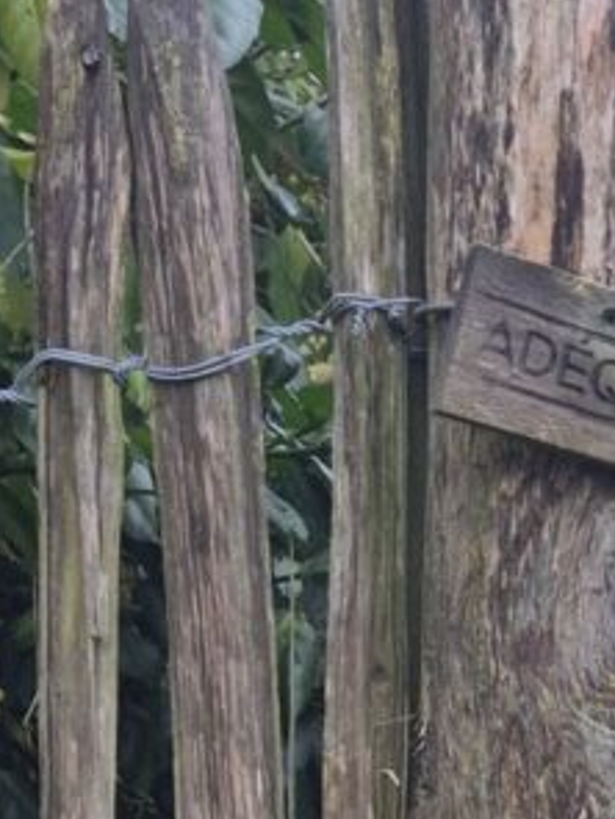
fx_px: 2440
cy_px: 1082
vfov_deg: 17.8
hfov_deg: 14.2
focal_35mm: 103
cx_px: 593
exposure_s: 1/219
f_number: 1.8
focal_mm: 5.4
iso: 25
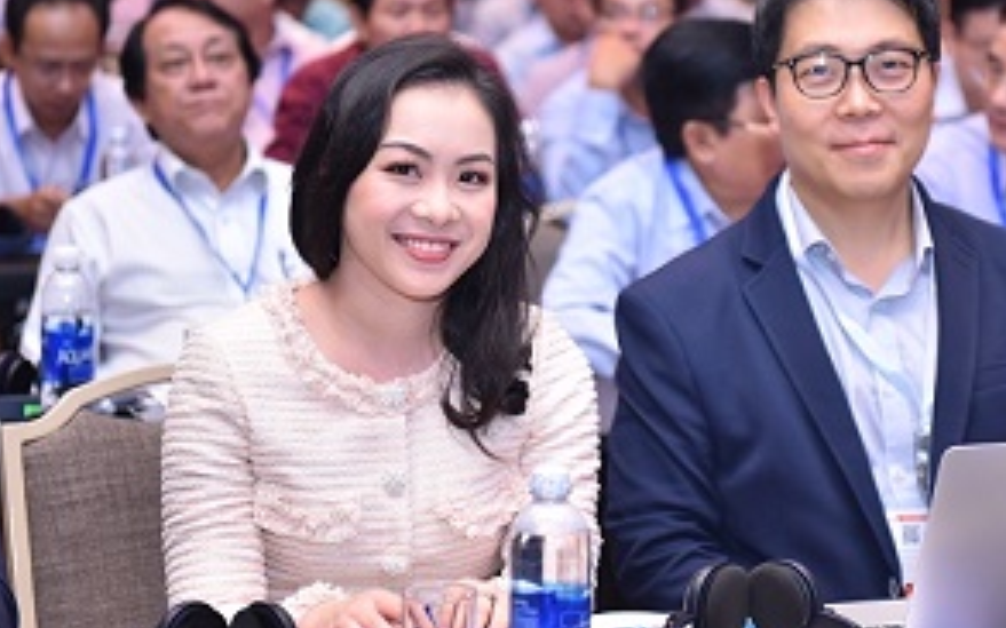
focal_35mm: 112
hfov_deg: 18.6
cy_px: 257
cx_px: 645
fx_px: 3070
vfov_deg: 11.7
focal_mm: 70
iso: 2000
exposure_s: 1/160
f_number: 4
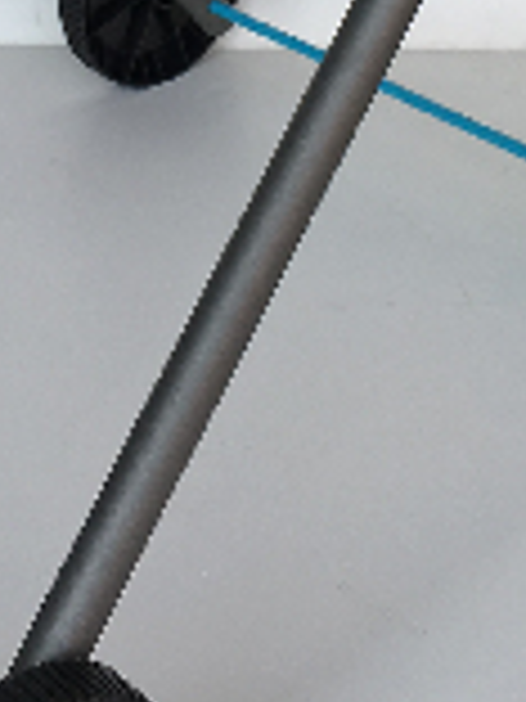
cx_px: 175
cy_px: -310
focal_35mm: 119
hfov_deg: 12.4
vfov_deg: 15.4
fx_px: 2411
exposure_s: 1/487
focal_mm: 4.15
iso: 25
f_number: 2.2
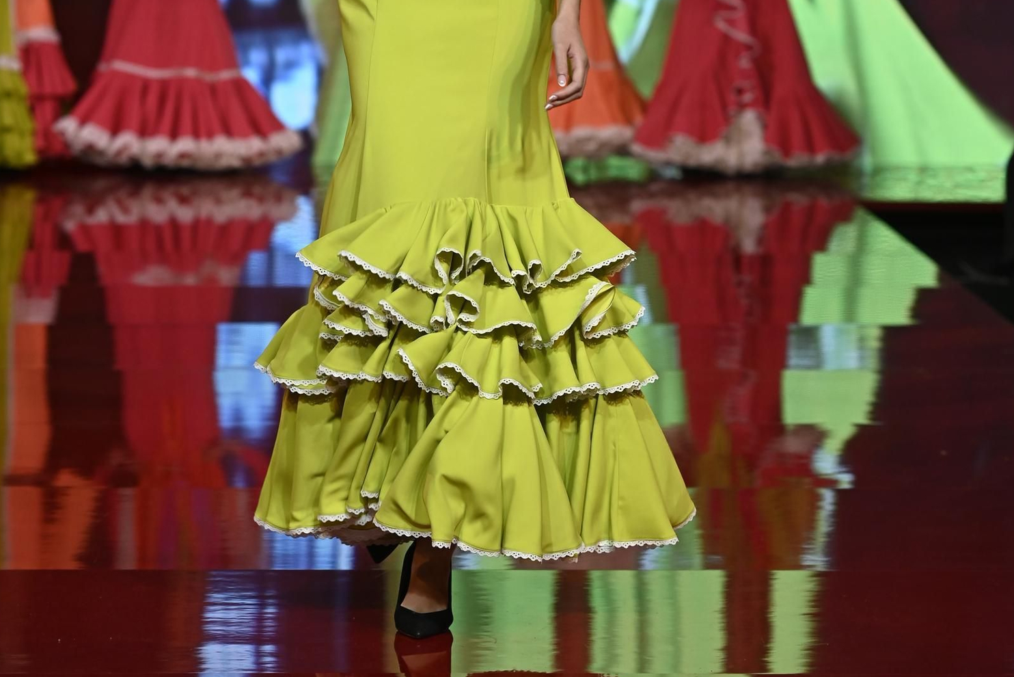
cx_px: 477
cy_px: 78
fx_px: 4789
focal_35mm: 170
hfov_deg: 12.1
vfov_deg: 8.1
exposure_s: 1/400
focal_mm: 105
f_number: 4
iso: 1000
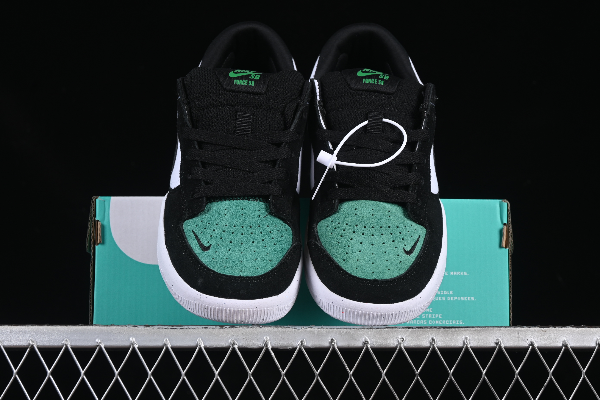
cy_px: 200
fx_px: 1250
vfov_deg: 18.2
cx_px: 300
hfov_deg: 27.0
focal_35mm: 75
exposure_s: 1/60
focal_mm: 50
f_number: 7.1
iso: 160
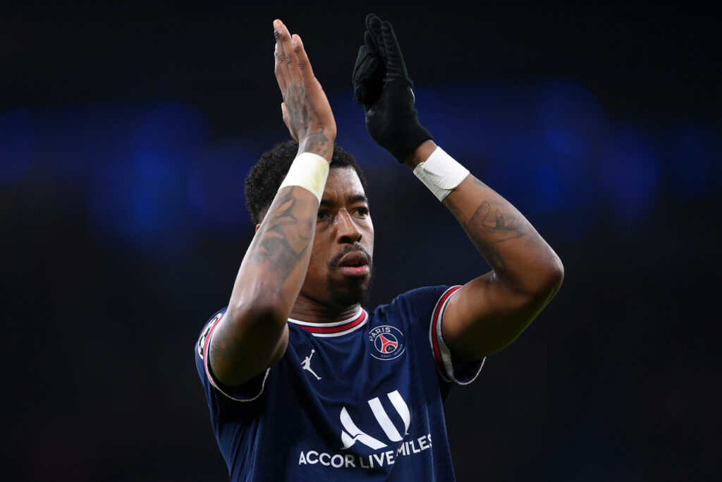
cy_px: 241
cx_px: 361
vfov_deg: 3.4
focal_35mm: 400
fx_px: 8023
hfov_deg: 5.2
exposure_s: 1/2000
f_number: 2.8
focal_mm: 400
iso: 2500
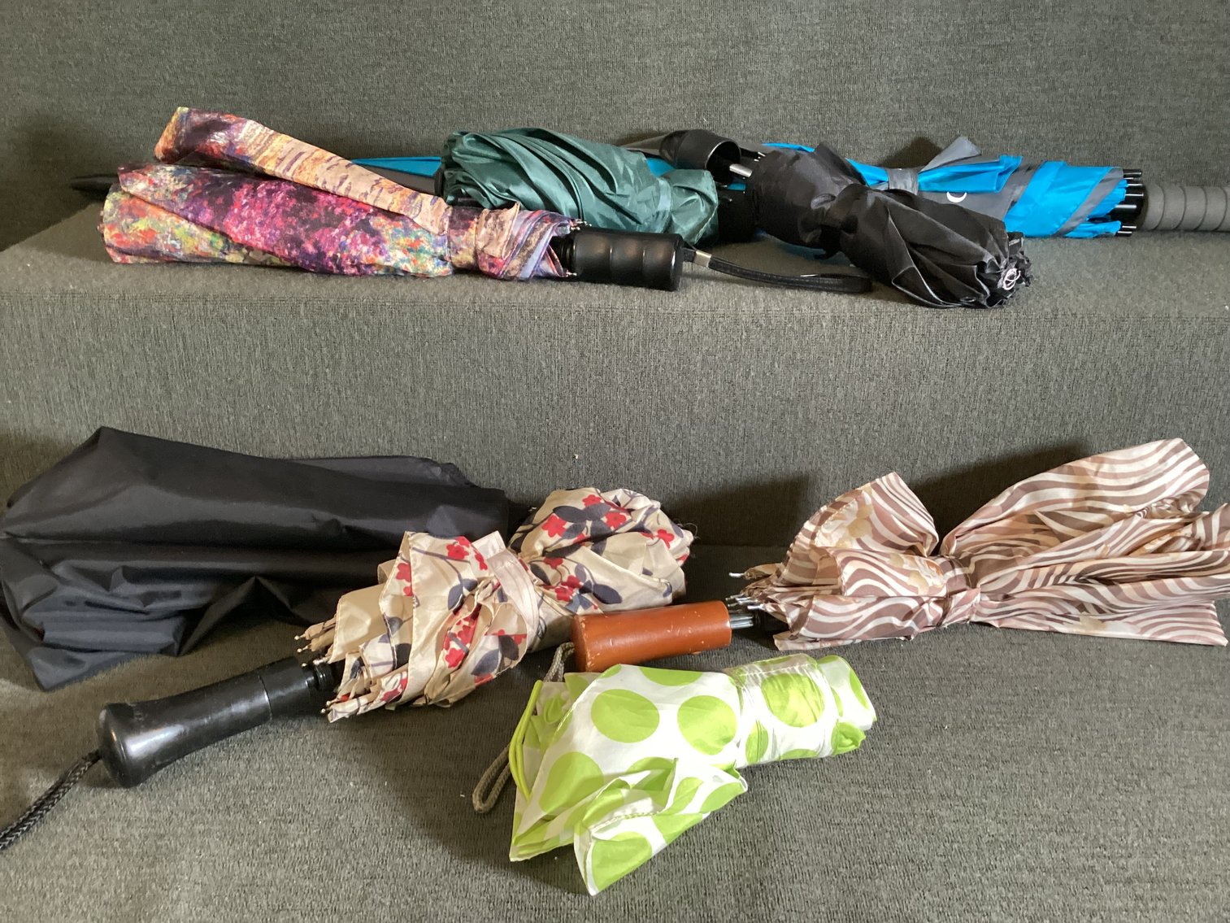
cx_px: 615
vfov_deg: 45.4
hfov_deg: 58.3
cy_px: 462
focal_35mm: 31
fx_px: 1102
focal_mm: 3.3
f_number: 2.4
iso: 320
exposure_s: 1/50
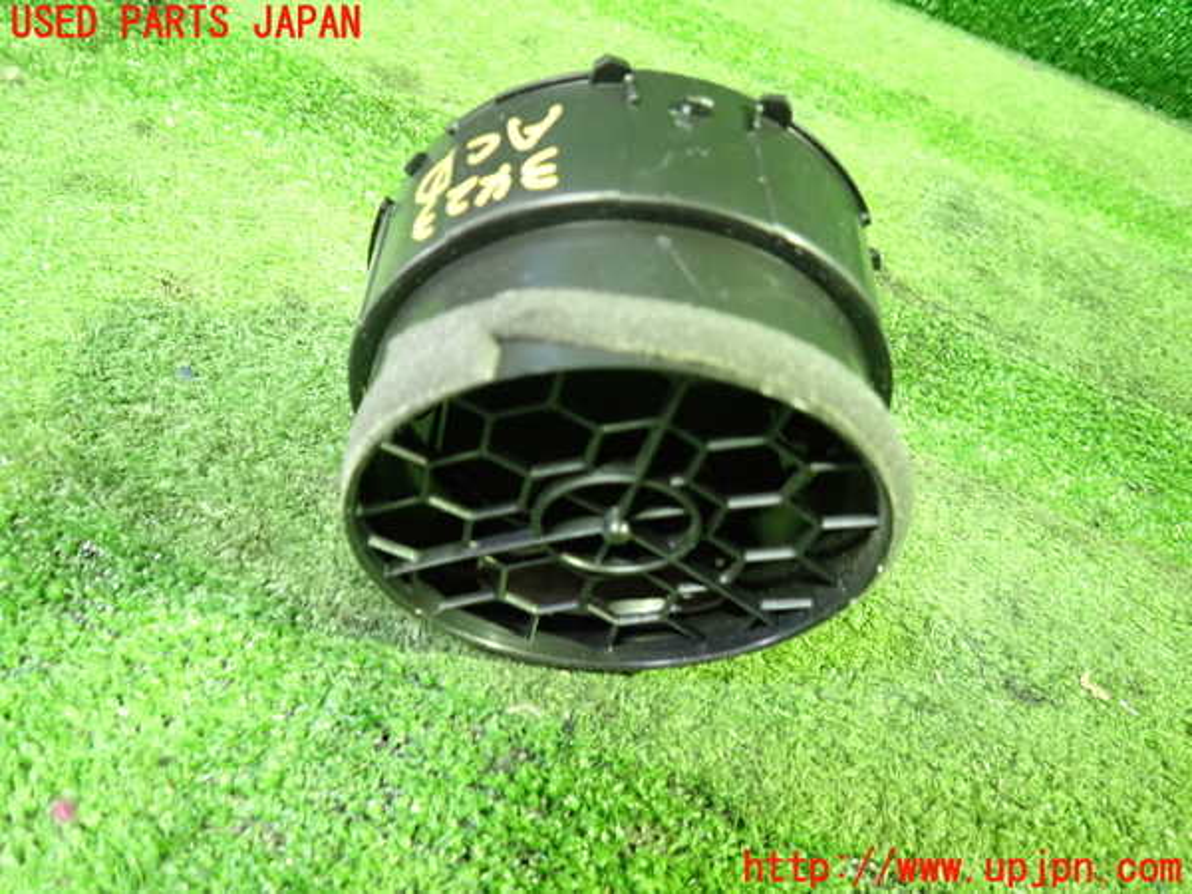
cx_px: 596
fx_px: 861
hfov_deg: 69.4
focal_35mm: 25
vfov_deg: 54.9
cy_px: 447
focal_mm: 4.5
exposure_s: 1/13
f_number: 2
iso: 800
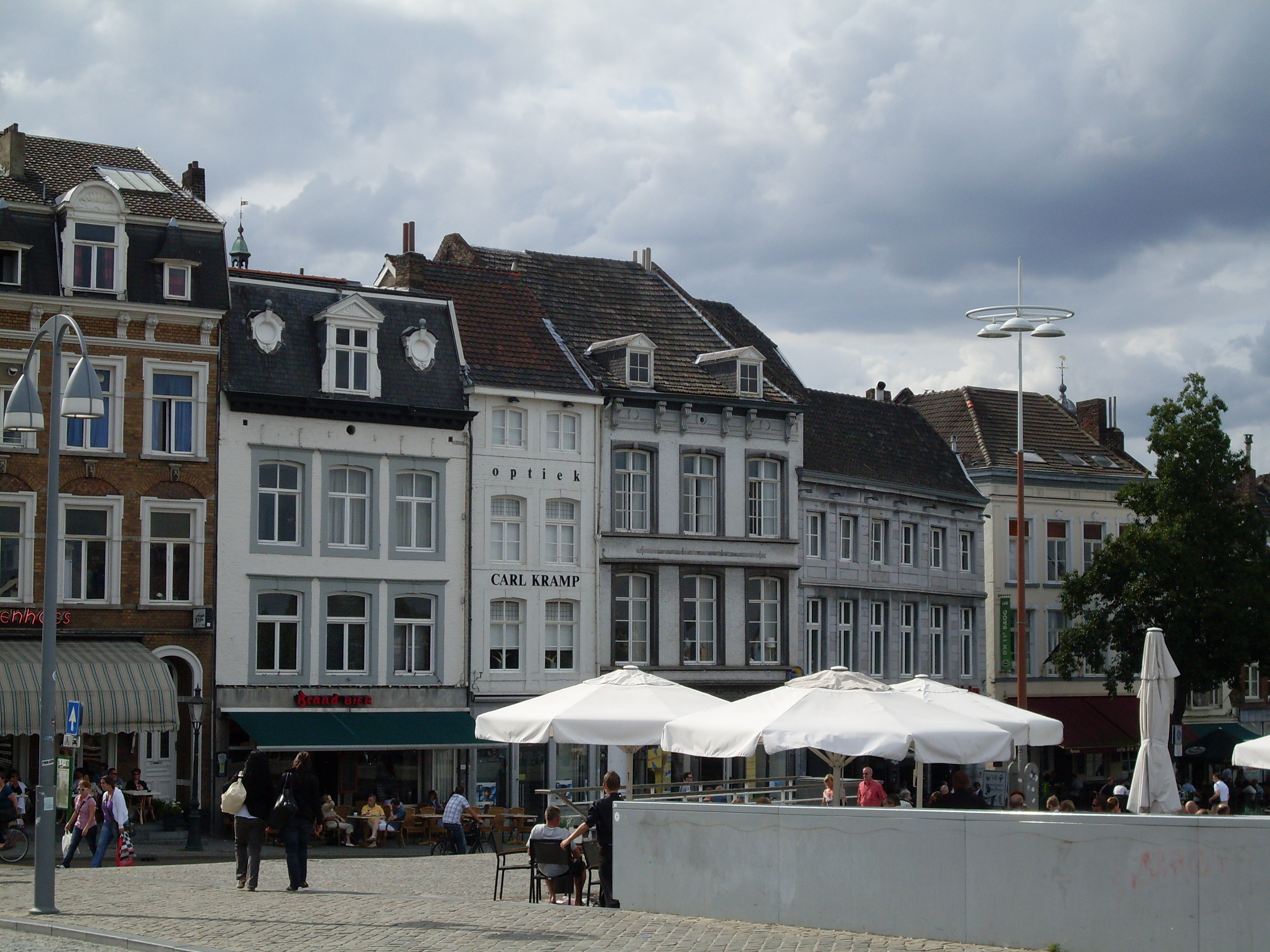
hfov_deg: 27.4
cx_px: 635
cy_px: 476
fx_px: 2605
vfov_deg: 20.7
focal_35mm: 71
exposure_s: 1/1000
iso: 80
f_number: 3.7
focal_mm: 11.7
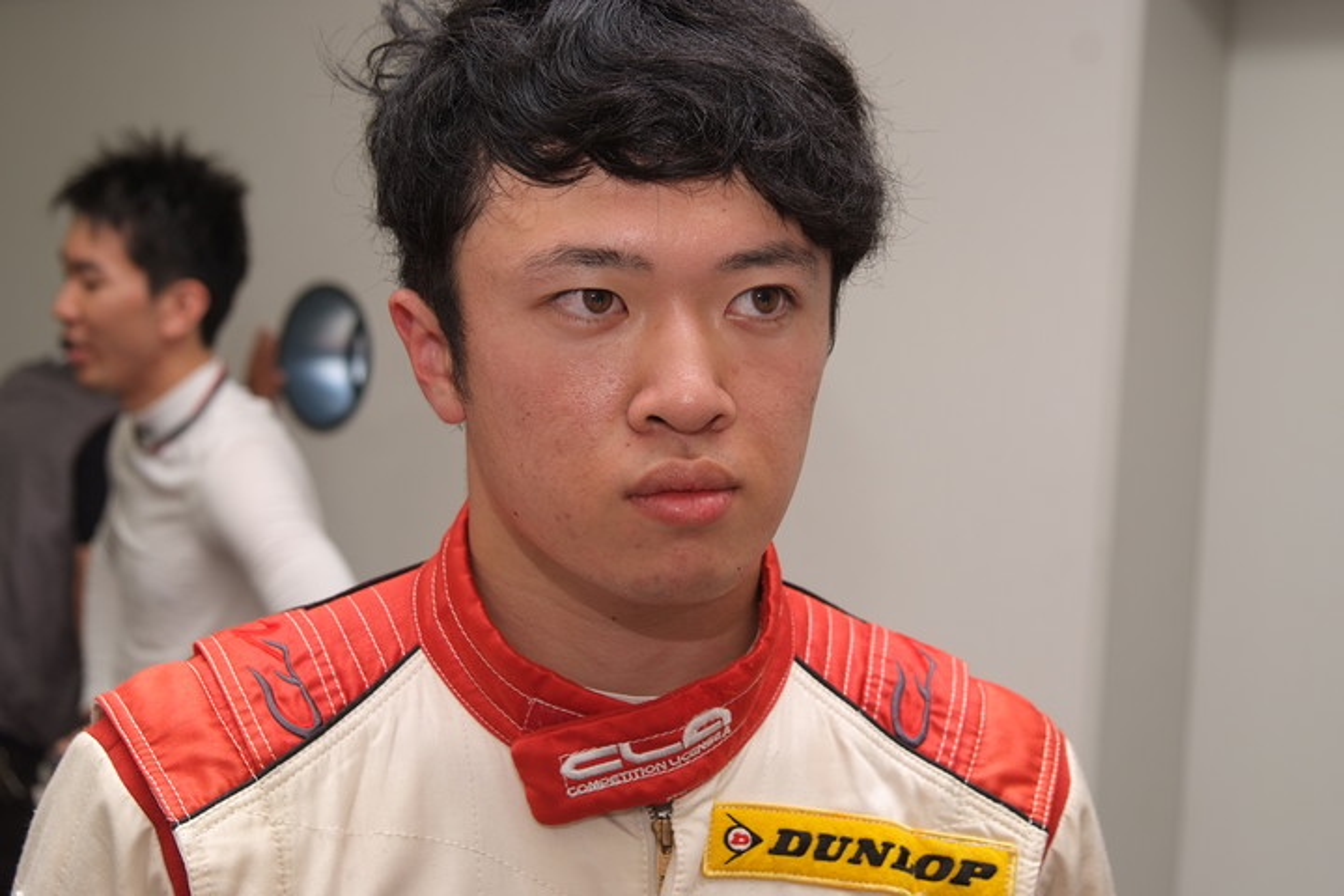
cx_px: 672
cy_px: 448
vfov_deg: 23.8
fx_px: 2128
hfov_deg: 35.1
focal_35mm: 57
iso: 125
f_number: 4
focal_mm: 38
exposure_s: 1/60
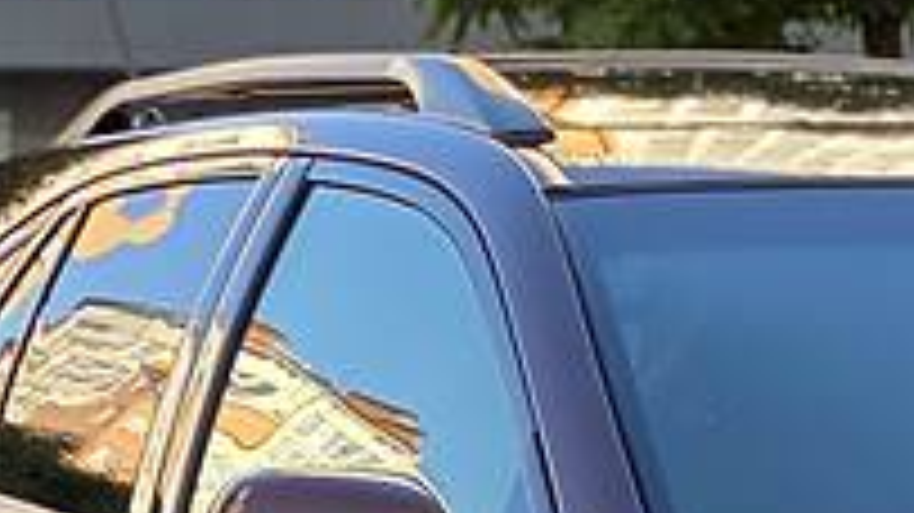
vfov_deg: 5.4
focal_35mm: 223
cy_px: 846
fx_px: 5402
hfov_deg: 9.5
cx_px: 1139
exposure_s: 1/122
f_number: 2
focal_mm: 6
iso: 25
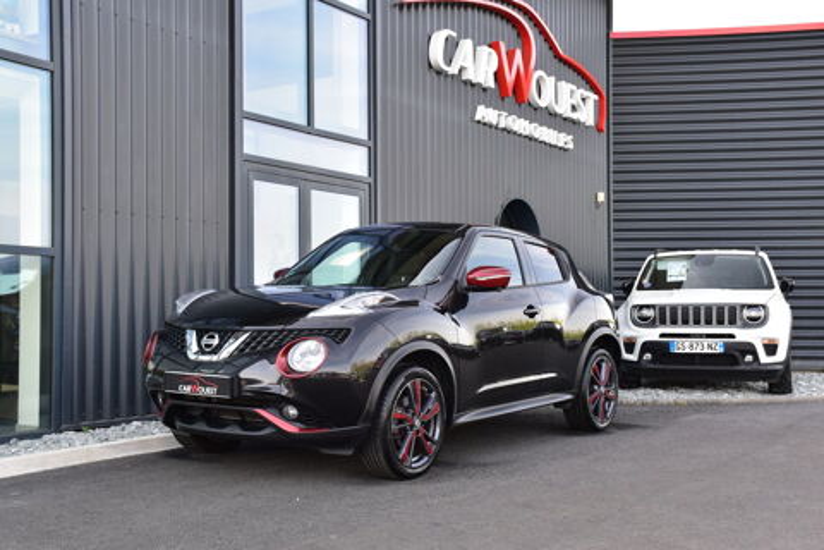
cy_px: 275
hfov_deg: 47.9
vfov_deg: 33.0
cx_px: 412
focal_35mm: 40
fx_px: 927
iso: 400
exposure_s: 1/100
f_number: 9
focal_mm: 27
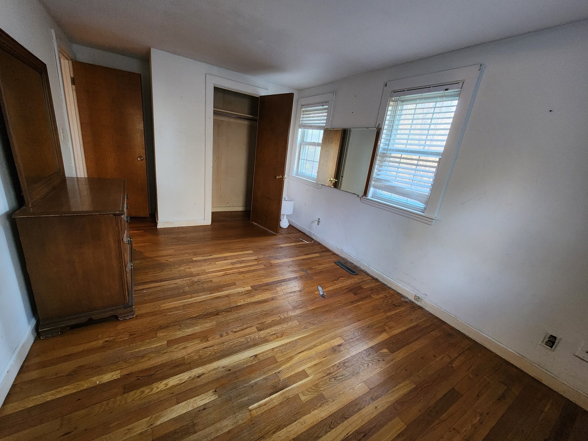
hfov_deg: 106.2
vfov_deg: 89.9
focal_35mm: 13
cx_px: 294
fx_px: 221
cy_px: 220
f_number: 2.2
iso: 500
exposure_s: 1/30
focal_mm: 2.2
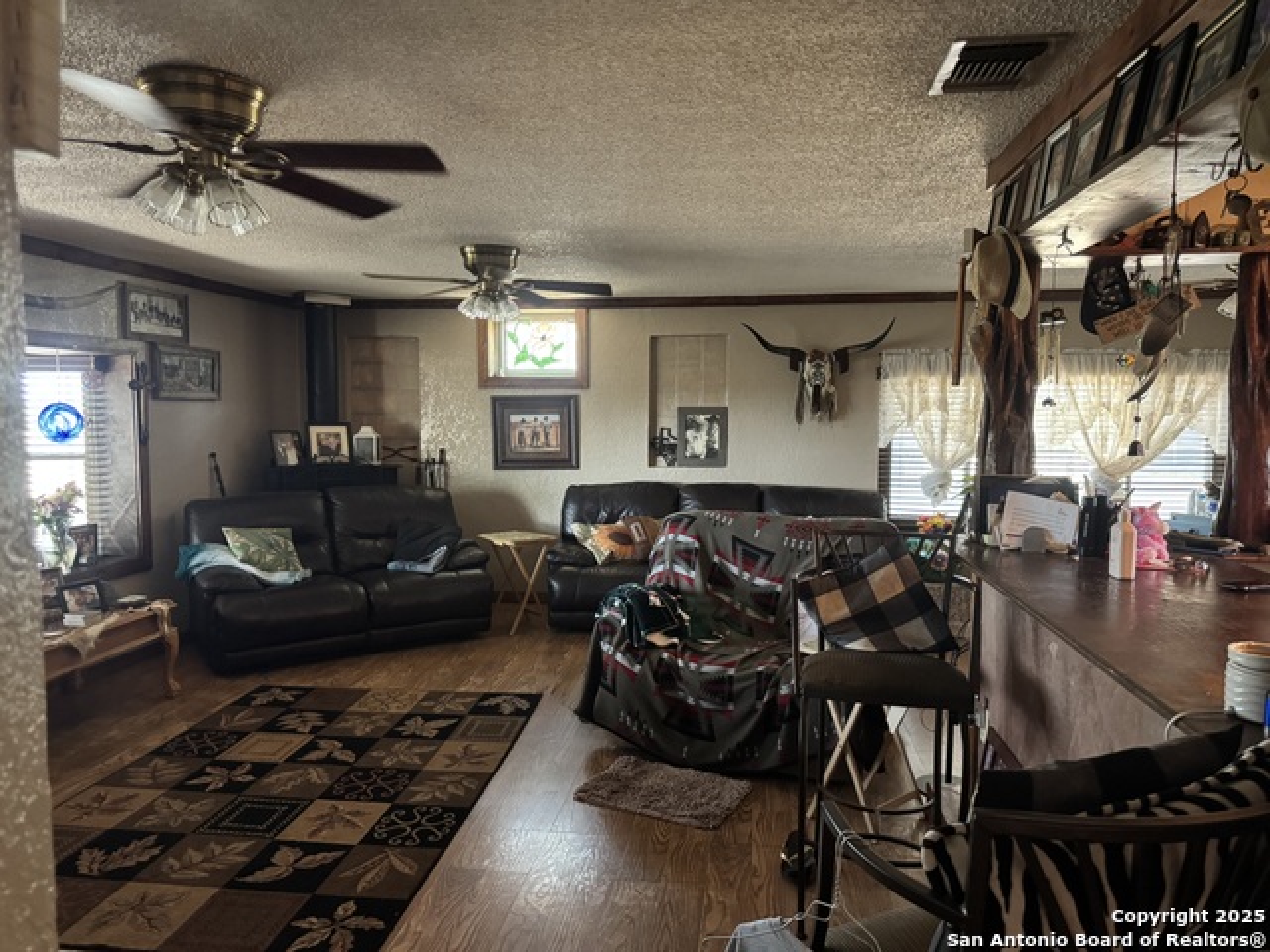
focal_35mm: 24
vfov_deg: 56.8
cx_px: 635
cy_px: 476
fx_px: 881
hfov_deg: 71.6
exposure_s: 1/40
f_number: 1.78
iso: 1000
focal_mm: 6.76
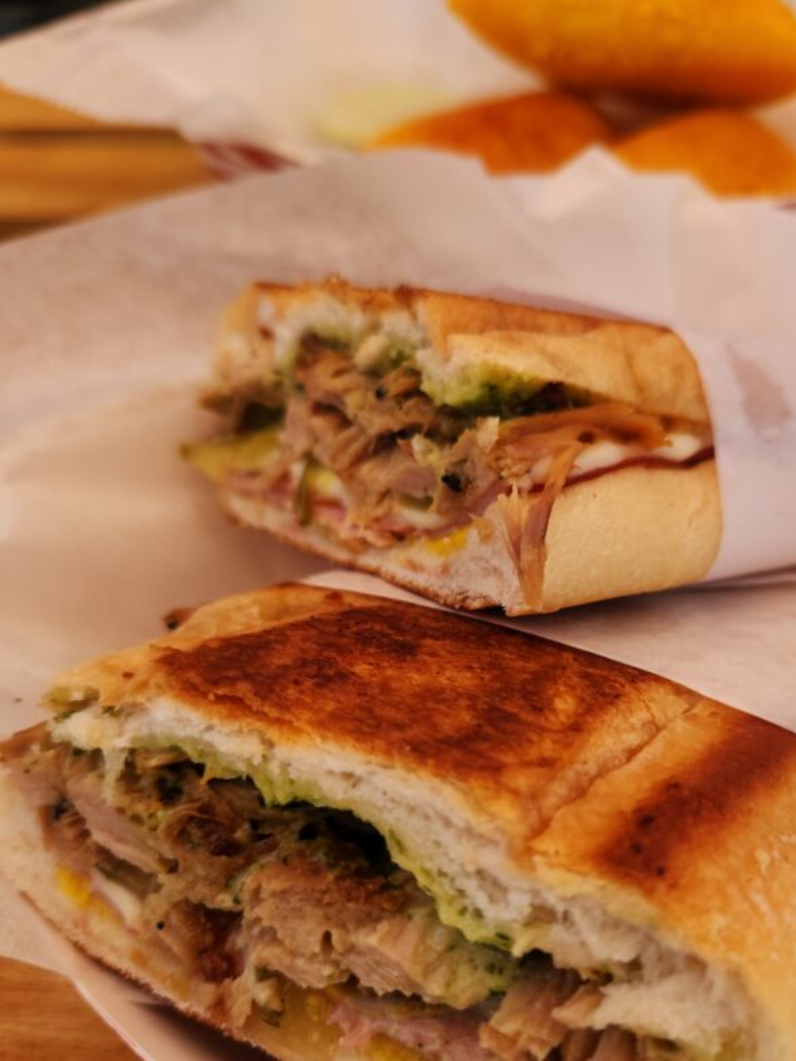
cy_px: 620
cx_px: 497
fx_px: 920
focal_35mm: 30
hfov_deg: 46.4
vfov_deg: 59.6
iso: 20
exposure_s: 1/719
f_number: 1.8
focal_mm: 5.4
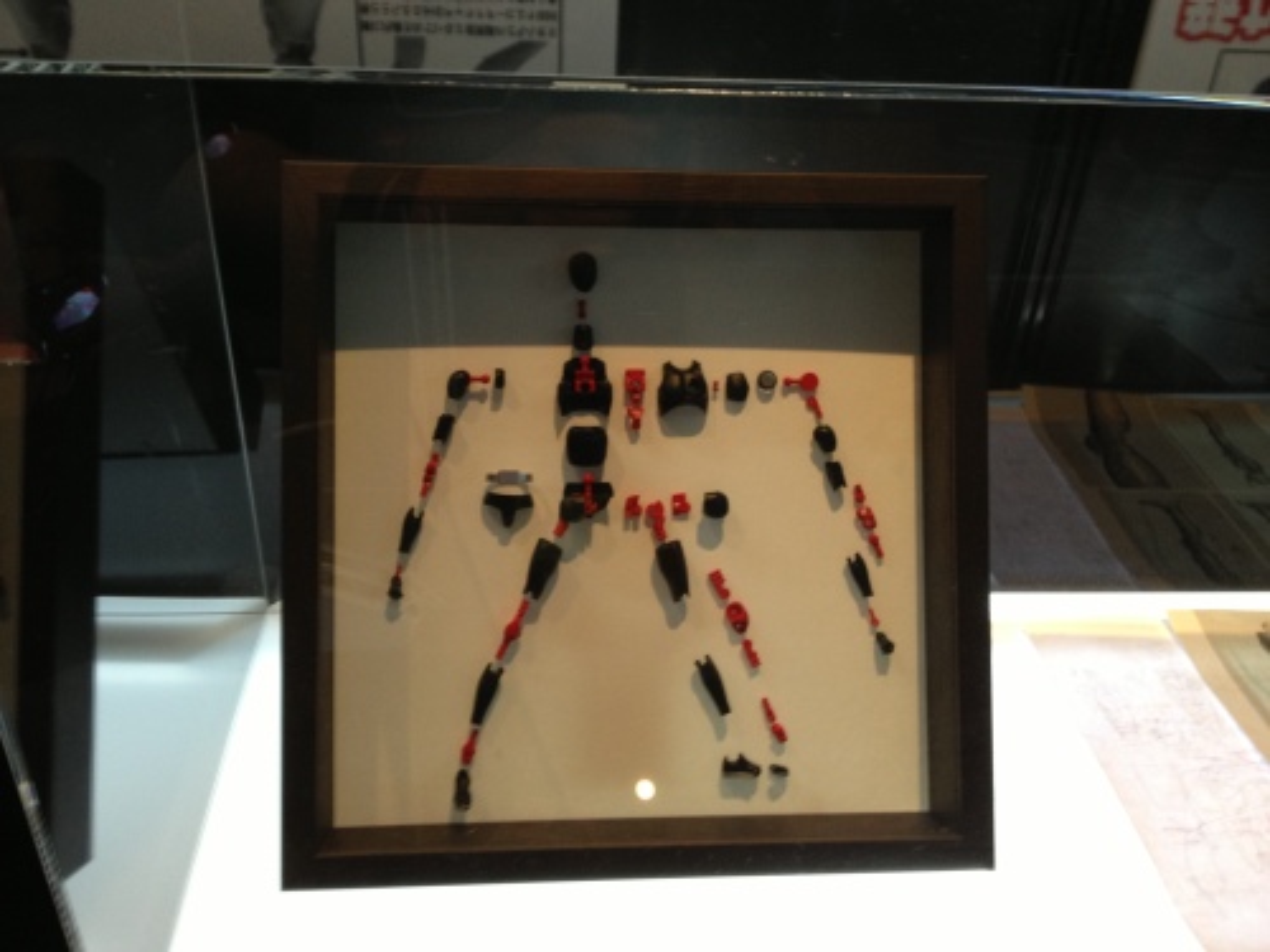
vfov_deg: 40.7
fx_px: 1284
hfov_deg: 52.6
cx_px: 635
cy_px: 476
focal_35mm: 35
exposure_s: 1/20
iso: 125
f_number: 2.4
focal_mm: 4.28
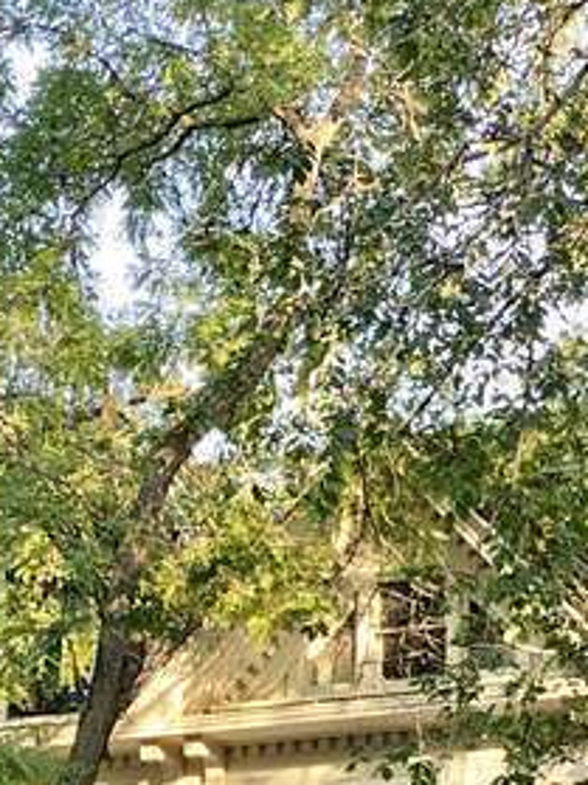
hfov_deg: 9.9
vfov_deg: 12.9
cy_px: 971
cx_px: 532
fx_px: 3377
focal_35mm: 149
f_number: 2
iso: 125
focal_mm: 6
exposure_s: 1/121
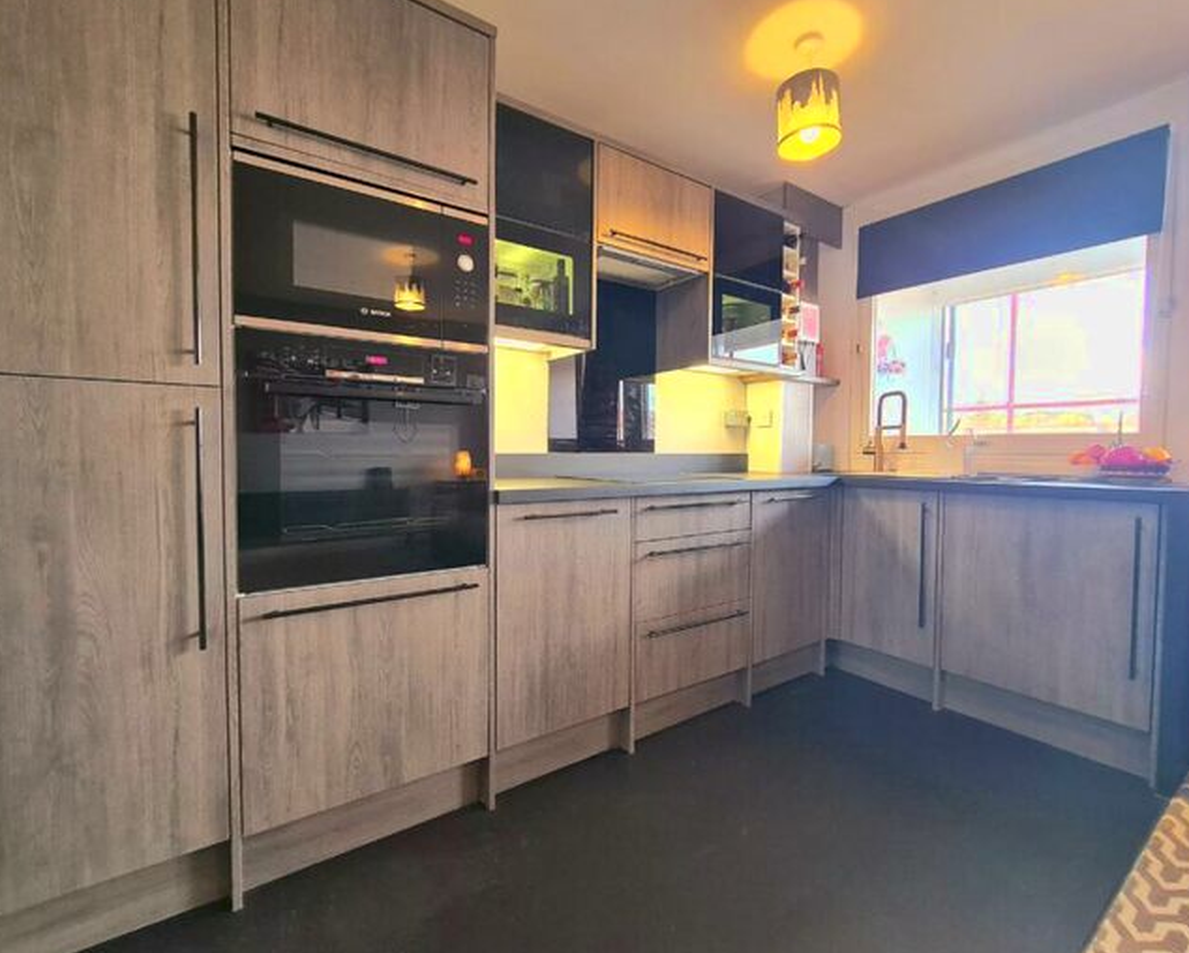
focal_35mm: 14
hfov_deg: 100.7
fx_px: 493
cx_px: 583
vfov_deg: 88.0
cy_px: 472
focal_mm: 2.22
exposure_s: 1/50
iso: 200
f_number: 2.2
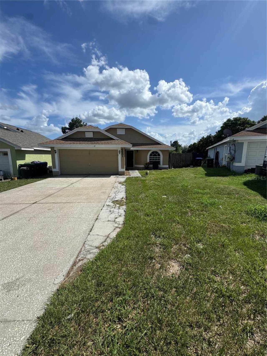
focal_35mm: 14
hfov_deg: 85.7
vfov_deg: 102.1
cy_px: 178
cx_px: 134
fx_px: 144
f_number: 2.2
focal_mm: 2.22
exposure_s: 1/2985
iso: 50
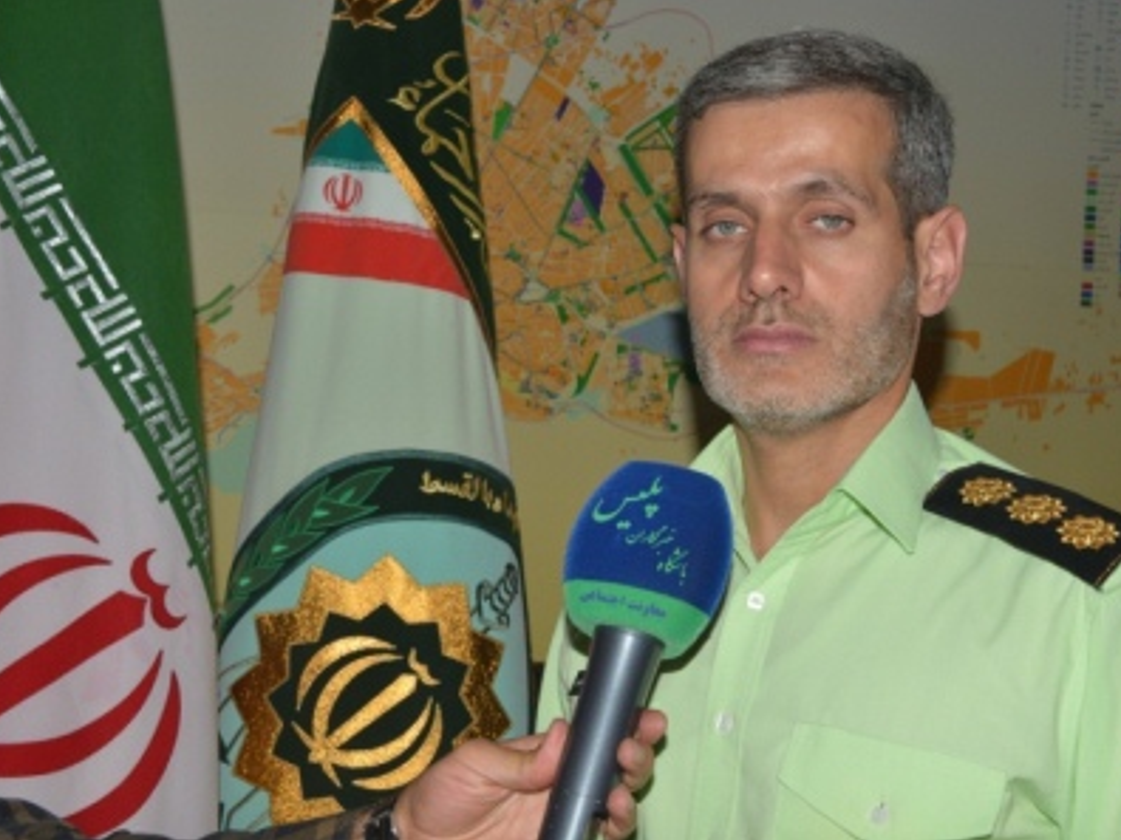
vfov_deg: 24.0
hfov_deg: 31.7
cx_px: 617
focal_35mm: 61
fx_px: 1975
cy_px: 420
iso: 400
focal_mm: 56
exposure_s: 1/250
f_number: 13
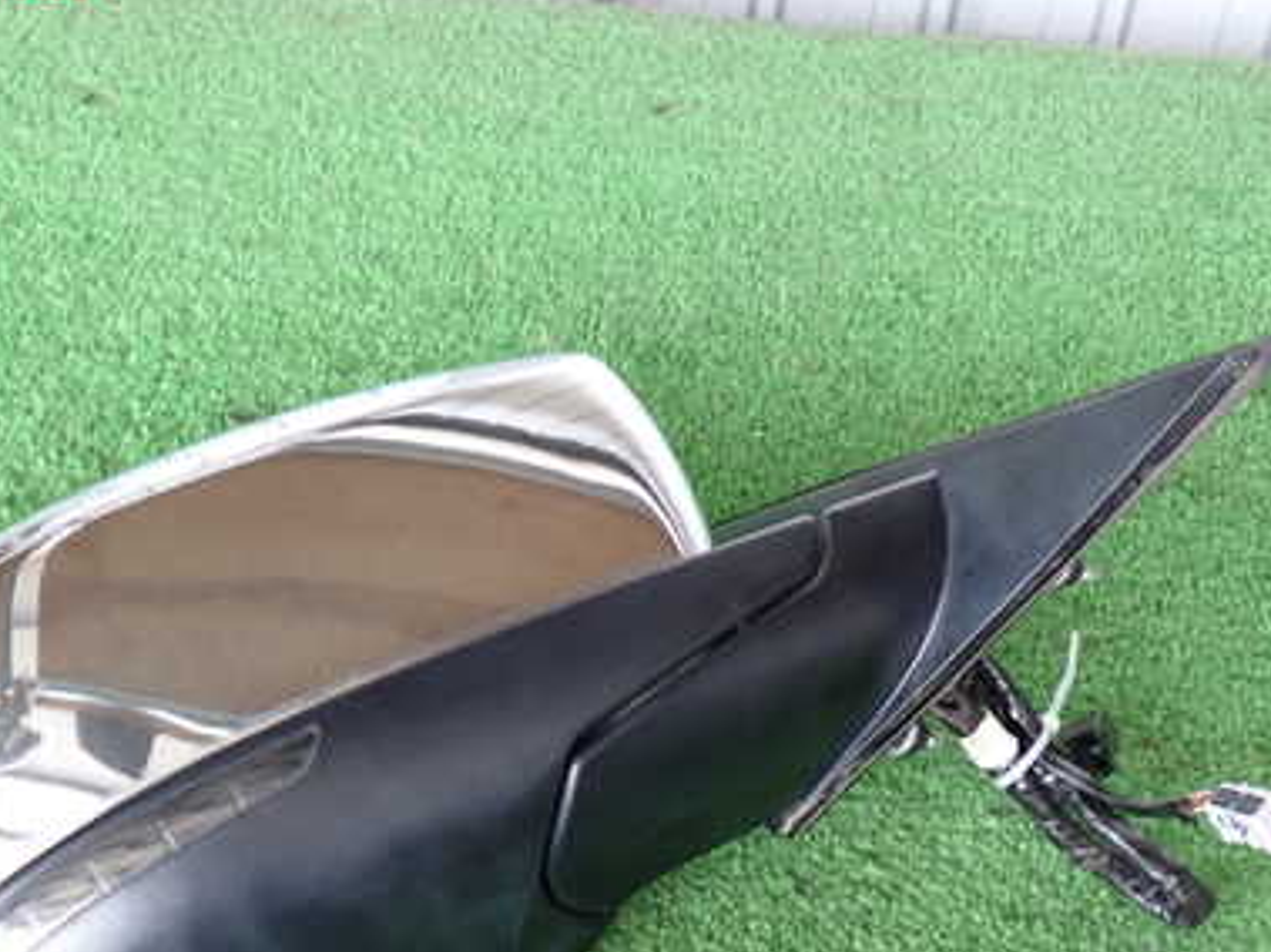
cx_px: 483
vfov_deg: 25.4
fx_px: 2092
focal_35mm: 57
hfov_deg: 33.6
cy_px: 687
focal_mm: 6.37
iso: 200
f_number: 2.5
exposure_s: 1/50
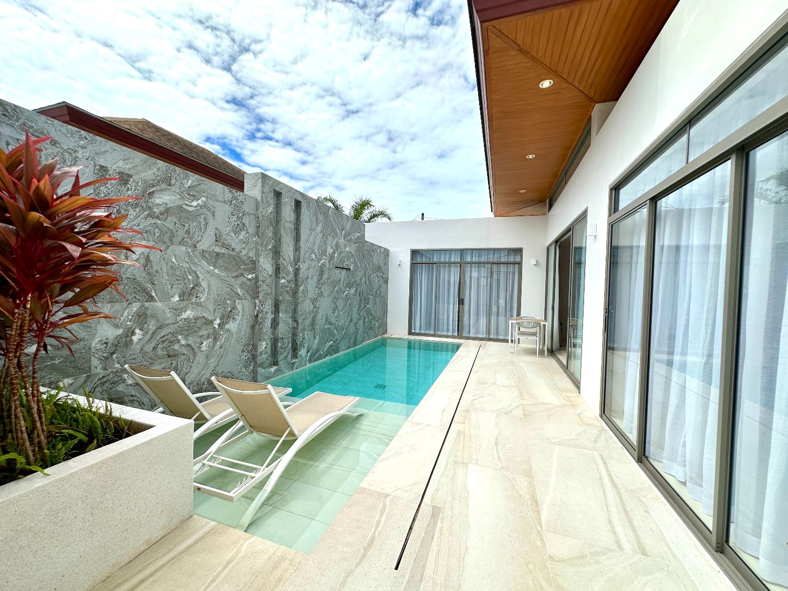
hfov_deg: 102.1
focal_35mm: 14
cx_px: 394
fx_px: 319
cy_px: 296
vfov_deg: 85.7
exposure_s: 1/2882
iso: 50
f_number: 2.2
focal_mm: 2.22
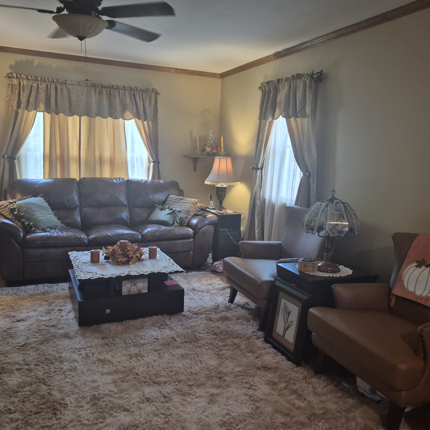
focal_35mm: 28
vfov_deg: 57.3
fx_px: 394
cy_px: 215
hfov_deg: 57.3
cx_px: 203
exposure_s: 1/120
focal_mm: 5.4
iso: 640
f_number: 1.8
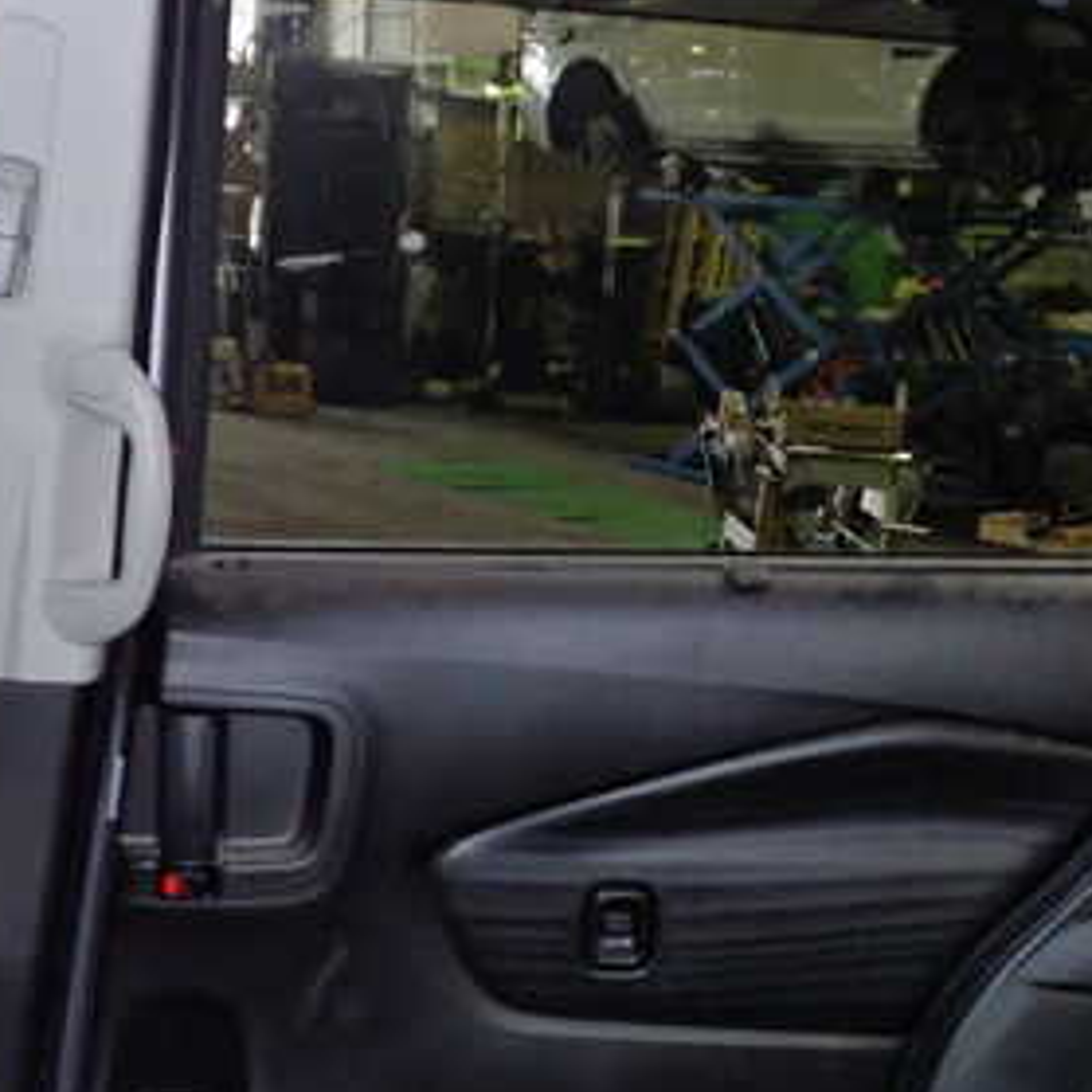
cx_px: 740
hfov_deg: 29.8
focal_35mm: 57
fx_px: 2034
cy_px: 614
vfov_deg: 30.0
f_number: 6.3
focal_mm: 5.4
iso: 800
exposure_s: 1/30
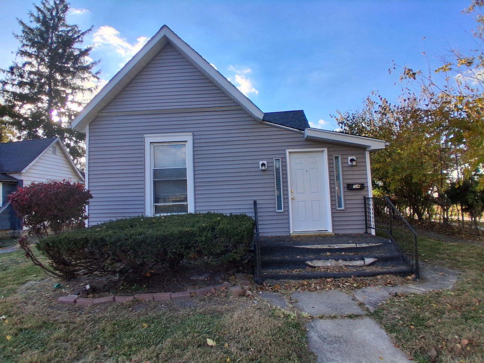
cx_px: 242
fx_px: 238
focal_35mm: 17
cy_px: 182
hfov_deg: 91.0
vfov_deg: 74.7
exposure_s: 1/817
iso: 50
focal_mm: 1.4
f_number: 2.2
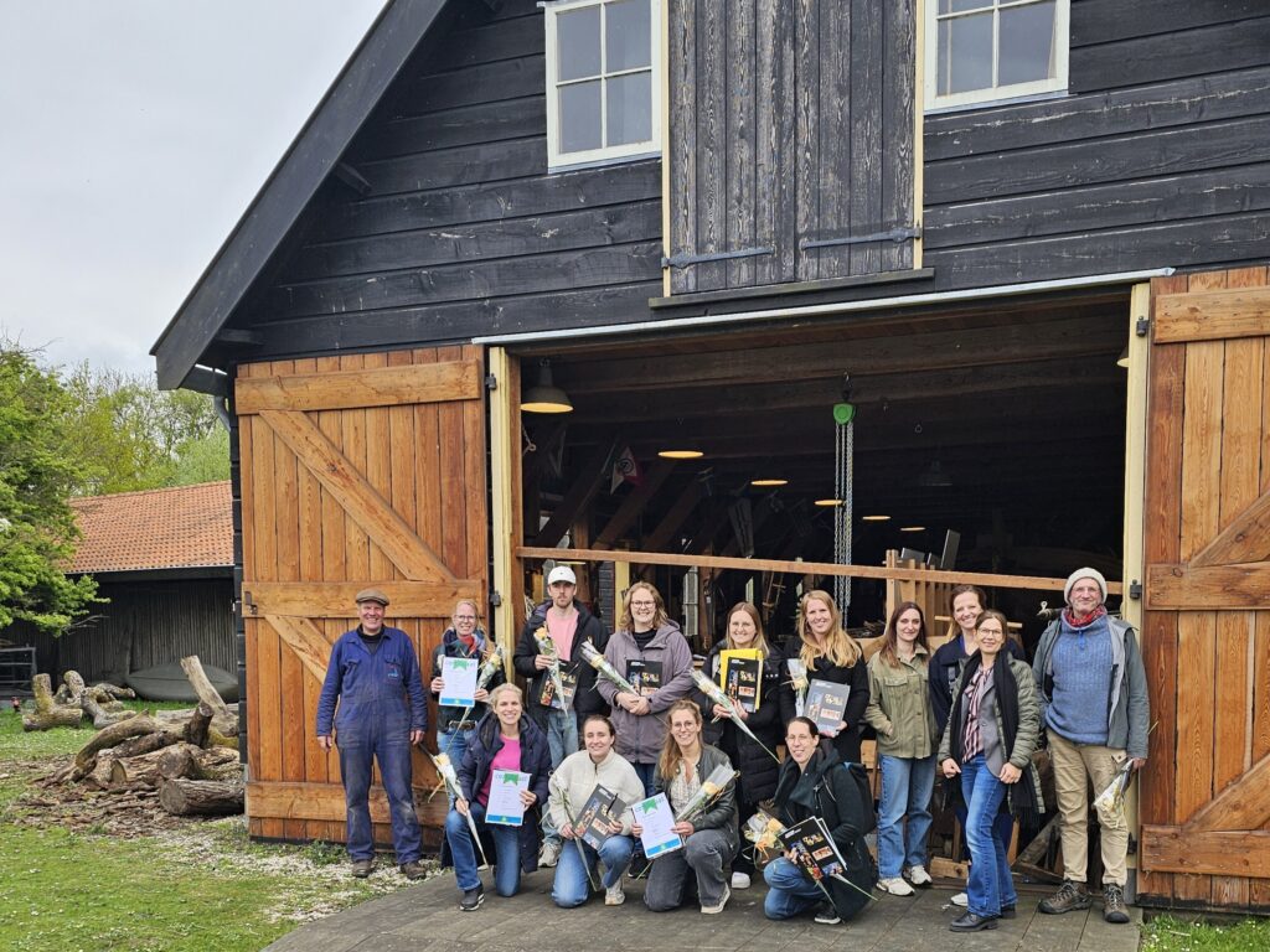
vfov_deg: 58.9
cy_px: 476
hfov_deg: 73.9
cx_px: 635
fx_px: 844
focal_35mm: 23
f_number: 1.7
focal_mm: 6.3
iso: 12
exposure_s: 1/182
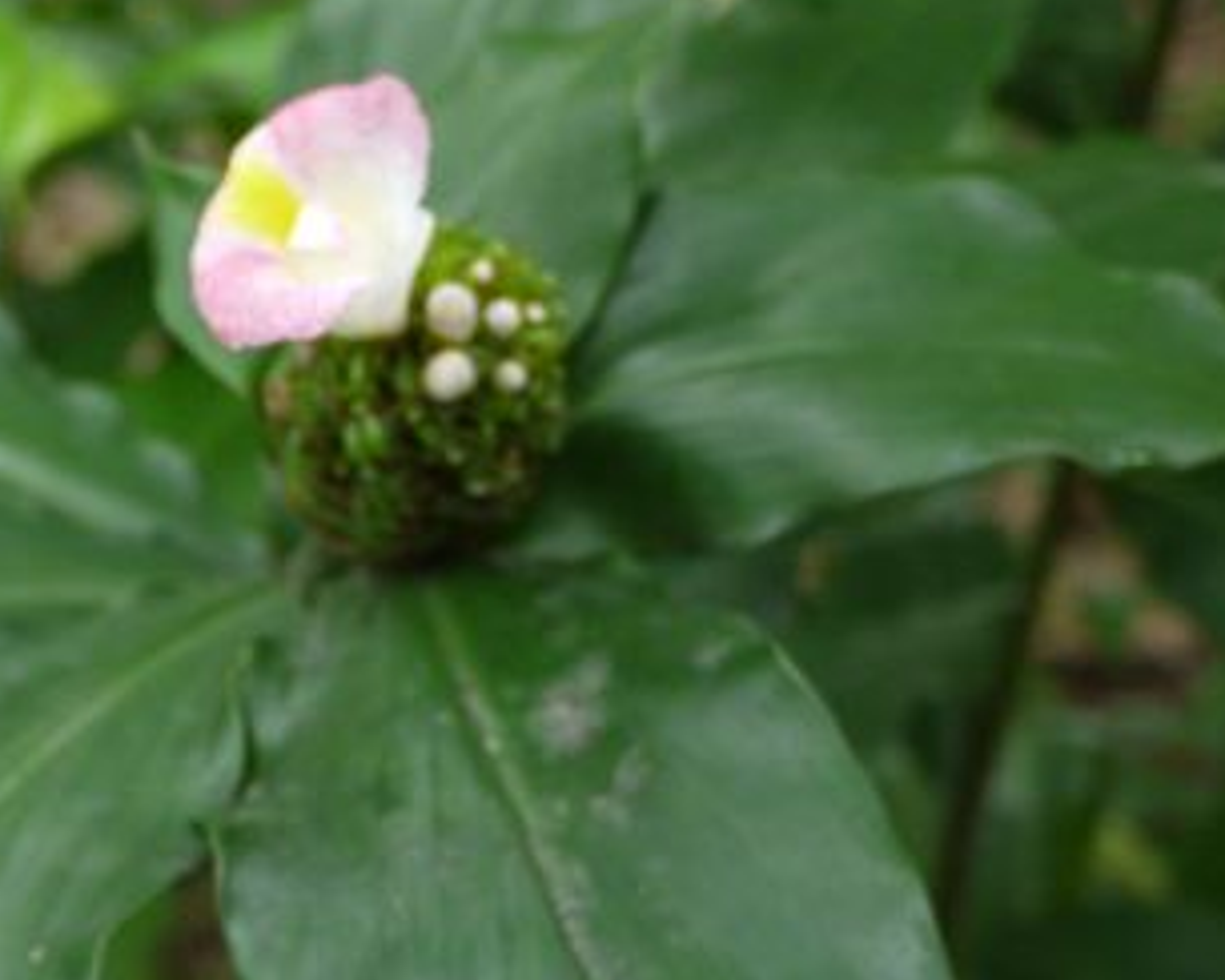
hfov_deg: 25.0
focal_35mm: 75
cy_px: 731
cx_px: 269
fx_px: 2719
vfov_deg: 20.3
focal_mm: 14
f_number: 2.5
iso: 200
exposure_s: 1/60
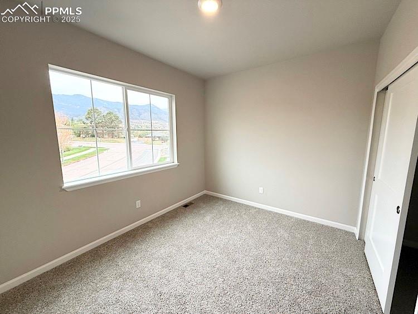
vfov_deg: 85.7
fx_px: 169
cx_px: 209
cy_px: 157
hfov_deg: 102.0
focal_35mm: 14
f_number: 2.2
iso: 100
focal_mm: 2.22
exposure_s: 1/120
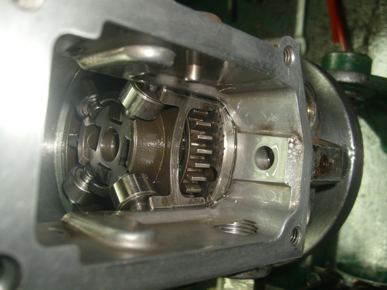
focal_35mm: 35
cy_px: 145
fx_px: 391
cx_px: 194
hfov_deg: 52.6
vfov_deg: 40.7
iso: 100
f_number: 2.8
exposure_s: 1/45
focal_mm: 5.8
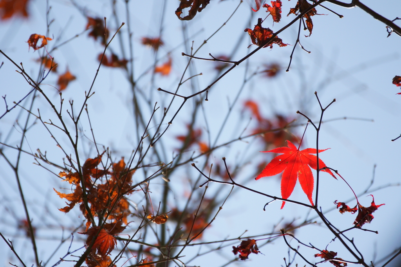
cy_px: 134
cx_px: 200
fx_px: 5011
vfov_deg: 3.1
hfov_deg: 4.6
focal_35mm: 450
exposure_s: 1/500
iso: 200
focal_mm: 300
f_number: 5.6
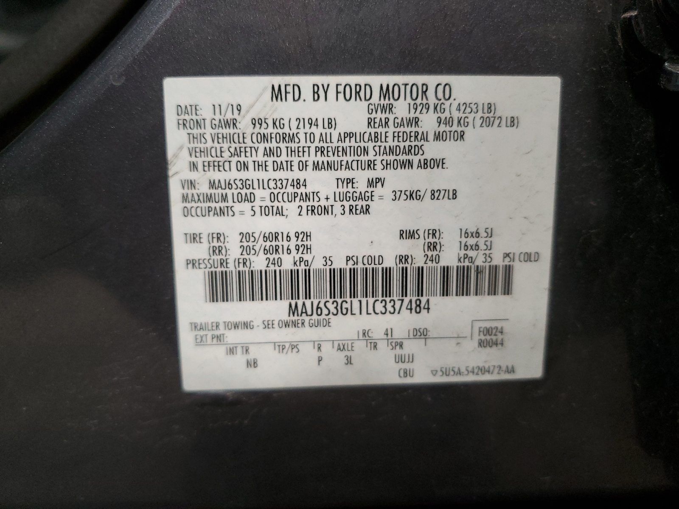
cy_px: 254
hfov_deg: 67.3
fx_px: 510
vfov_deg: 53.1
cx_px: 340
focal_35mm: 26
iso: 143
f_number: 1.5
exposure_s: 1/60.2
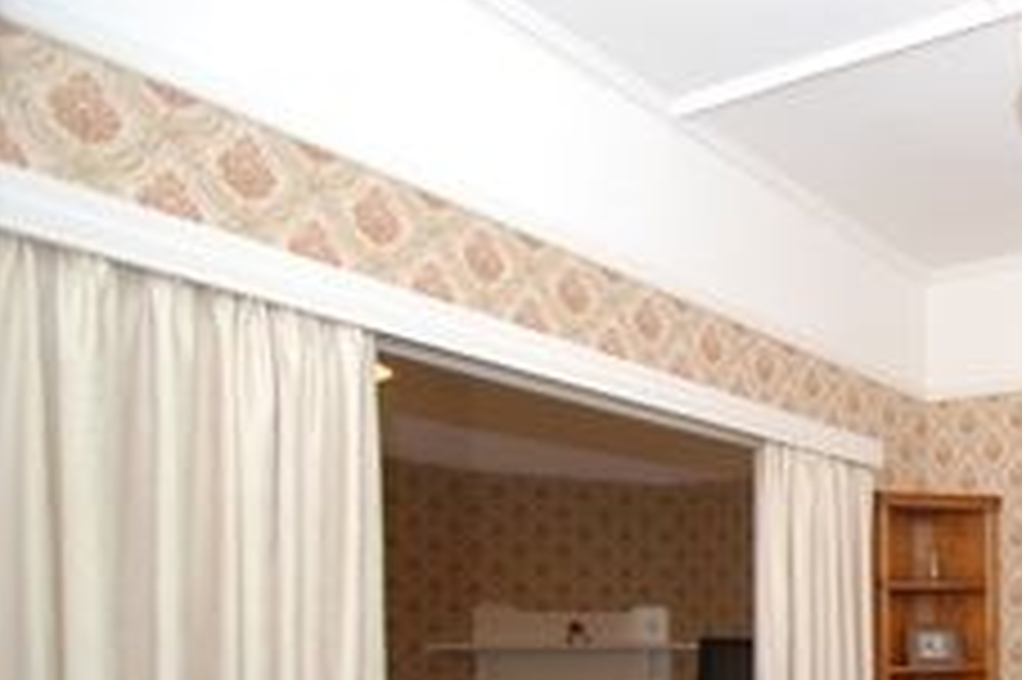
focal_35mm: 31
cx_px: 1054
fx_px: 879
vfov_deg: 38.8
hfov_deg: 48.1
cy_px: 633
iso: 450
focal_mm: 10
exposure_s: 1/60
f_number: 4
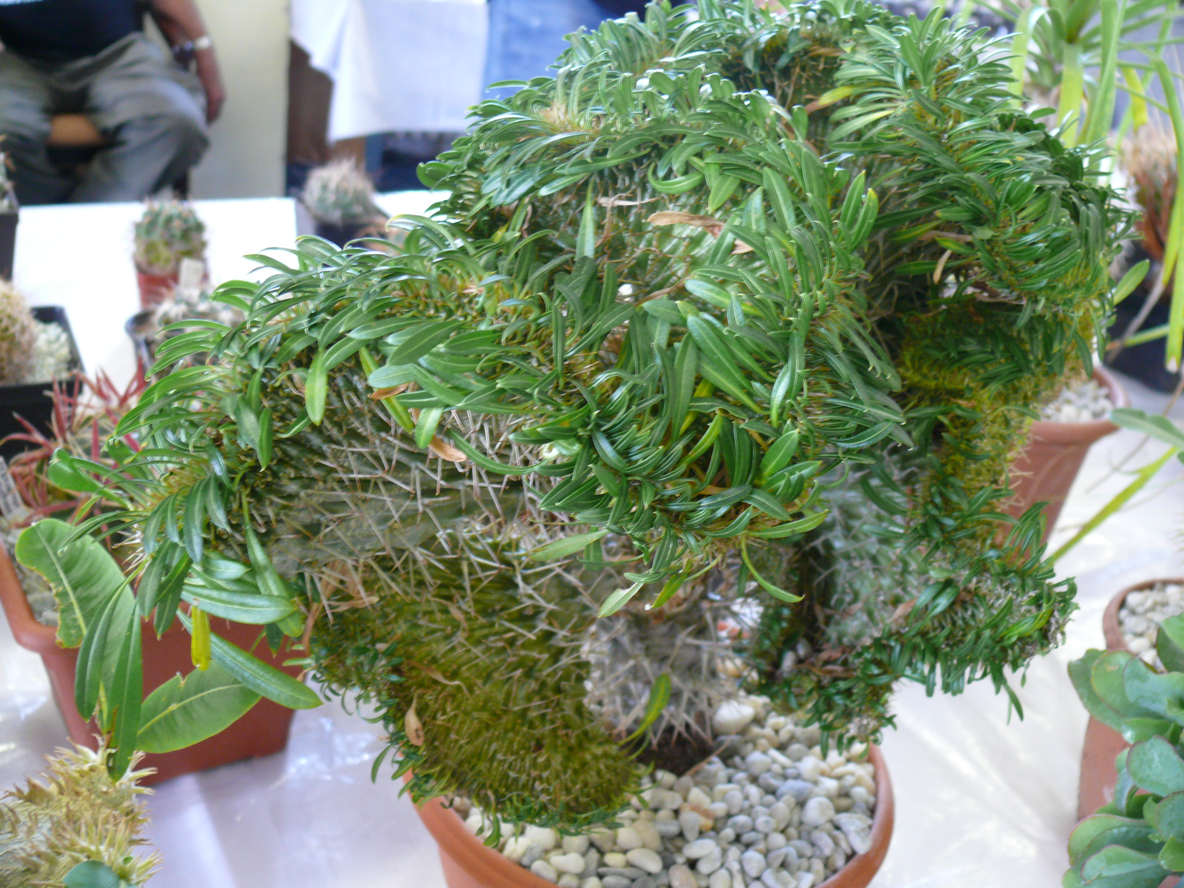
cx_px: 592
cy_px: 444
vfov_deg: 40.7
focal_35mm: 35
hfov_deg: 52.6
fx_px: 1197
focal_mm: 7.4
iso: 200
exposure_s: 1/15
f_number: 2.8
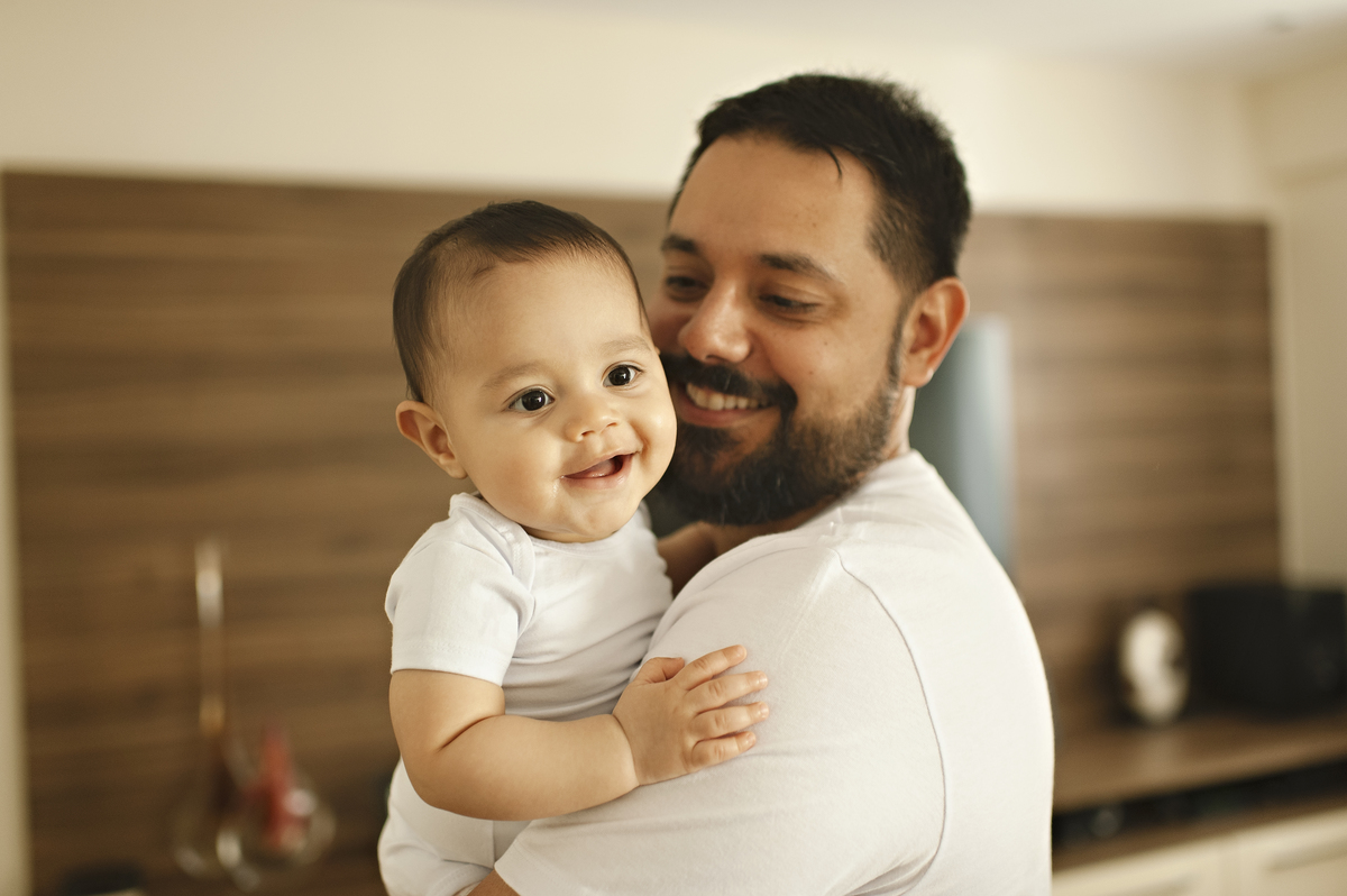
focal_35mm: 35
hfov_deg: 54.5
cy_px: 448
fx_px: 1308
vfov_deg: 37.8
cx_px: 674
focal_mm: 35
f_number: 2
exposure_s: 1/125
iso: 800
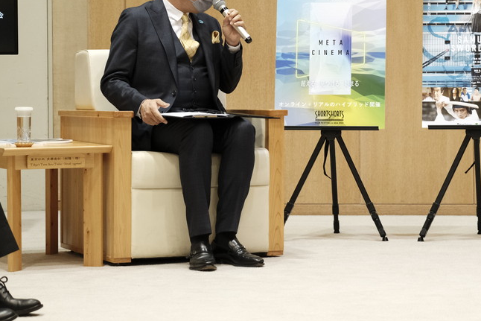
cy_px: 78
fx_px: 1737
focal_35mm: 130
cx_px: 363
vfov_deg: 10.5
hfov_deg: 15.7
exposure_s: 1/160
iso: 2000
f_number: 2.8
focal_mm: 56.3
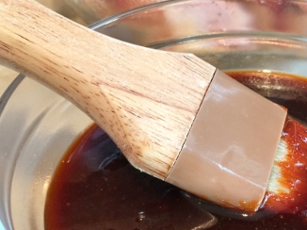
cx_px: 235
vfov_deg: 25.5
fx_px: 505
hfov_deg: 33.1
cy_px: 156
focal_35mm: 57
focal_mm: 4.15
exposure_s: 1/15
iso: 40
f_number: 2.2
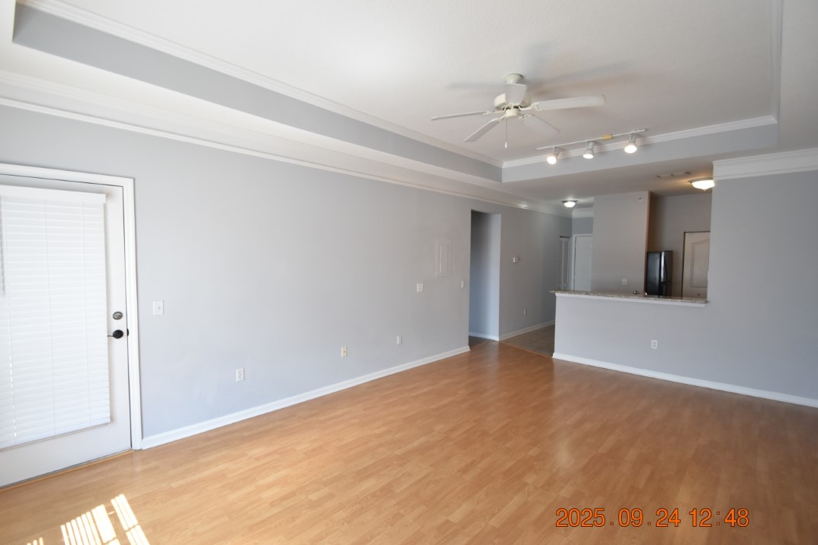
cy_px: 271
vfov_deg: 73.7
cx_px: 395
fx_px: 364
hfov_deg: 96.7
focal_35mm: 16
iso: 800
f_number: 3.5
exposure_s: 1/250
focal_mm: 10
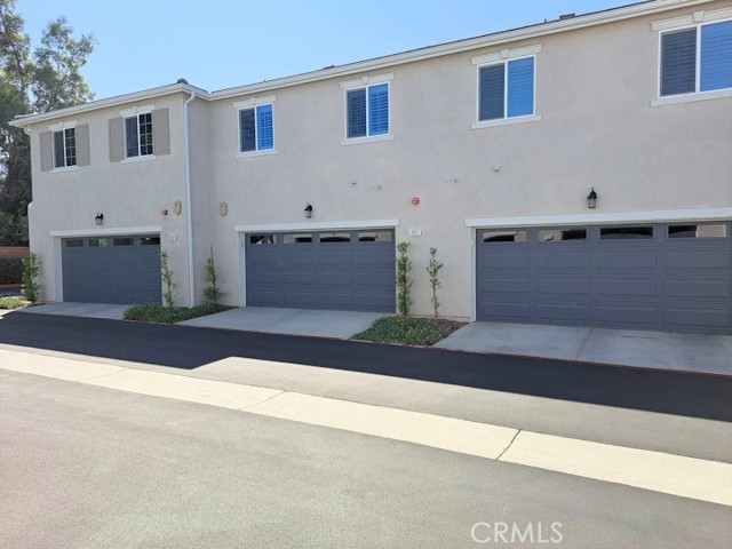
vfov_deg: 56.8
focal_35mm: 24
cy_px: 274
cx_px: 366
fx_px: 508
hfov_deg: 71.6
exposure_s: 1/1629
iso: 50
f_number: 1.8
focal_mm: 5.23
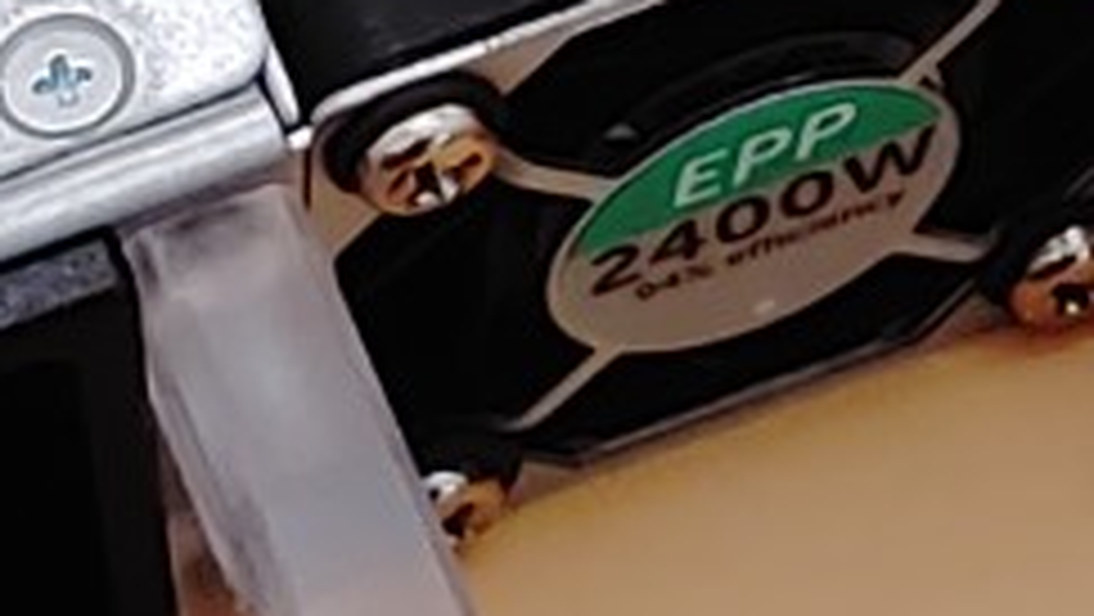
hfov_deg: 7.6
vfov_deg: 4.2
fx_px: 8243
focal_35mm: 284
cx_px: 738
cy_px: -868
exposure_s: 1/120
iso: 50
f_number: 1.8
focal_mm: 4.36
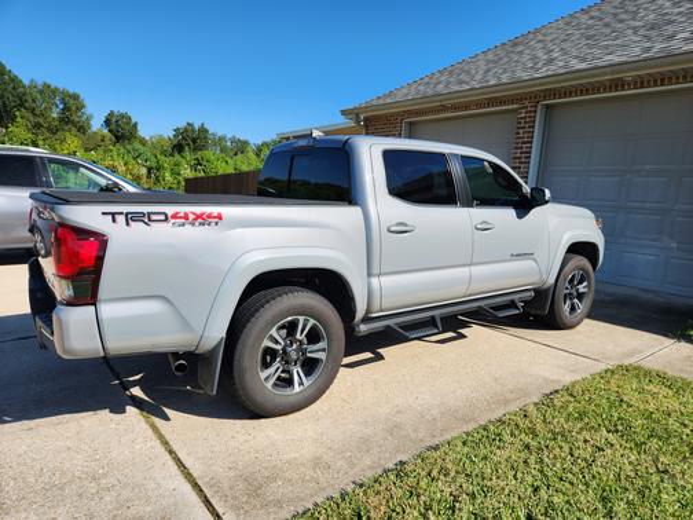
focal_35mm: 23
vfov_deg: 58.9
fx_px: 460
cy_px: 260
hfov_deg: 73.9
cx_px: 346
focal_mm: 5.4
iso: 20
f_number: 1.8
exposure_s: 1/1376
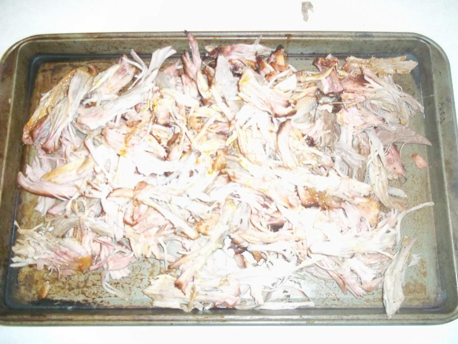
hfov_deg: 51.4
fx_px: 476
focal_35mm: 36
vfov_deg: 39.7
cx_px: 229
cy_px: 172
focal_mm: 6.5
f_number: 3.1
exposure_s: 1/30
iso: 400
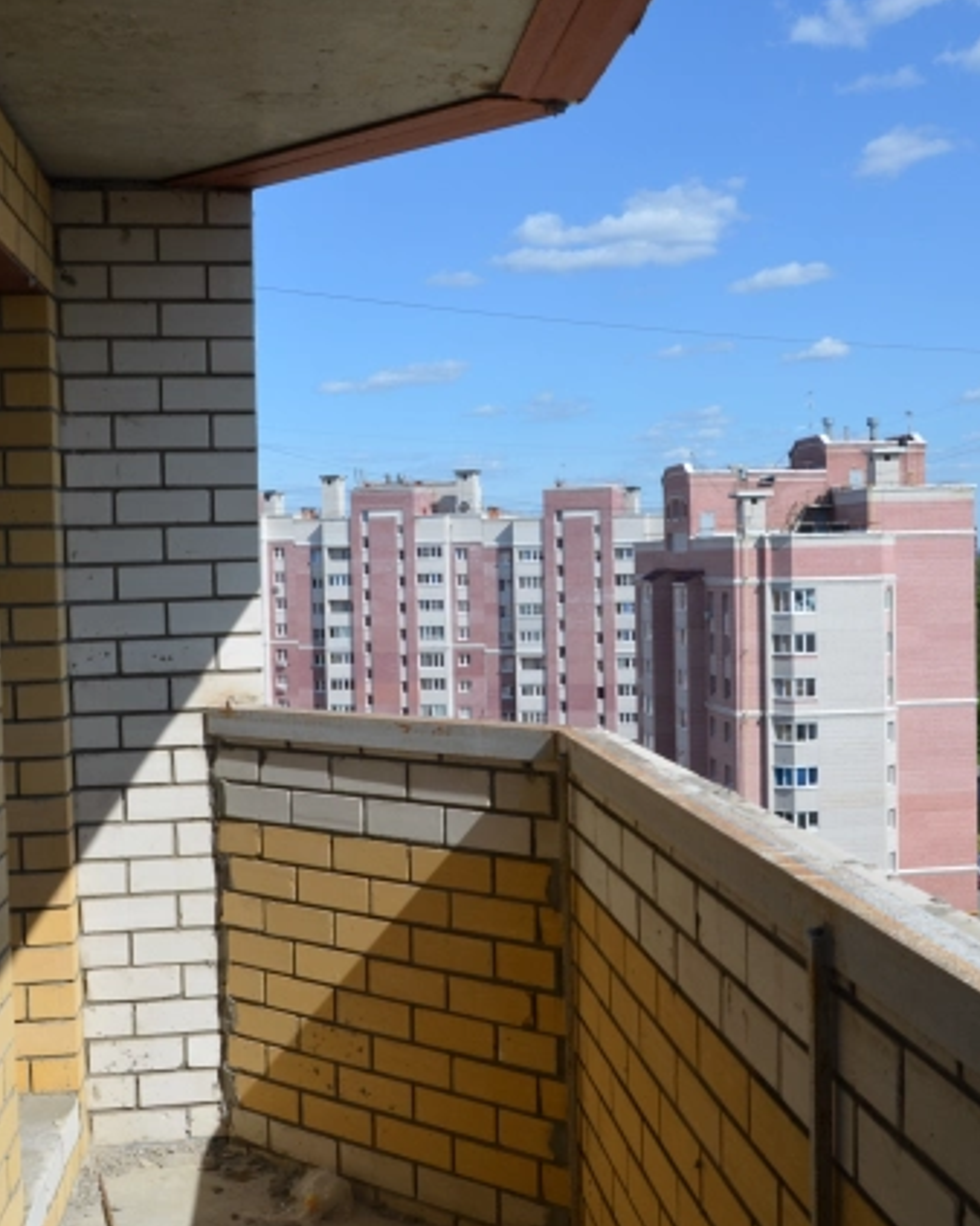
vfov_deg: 46.9
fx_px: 1415
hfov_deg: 38.2
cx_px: 490
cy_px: 609
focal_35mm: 39
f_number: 8
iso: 110
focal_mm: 18
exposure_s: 1/250
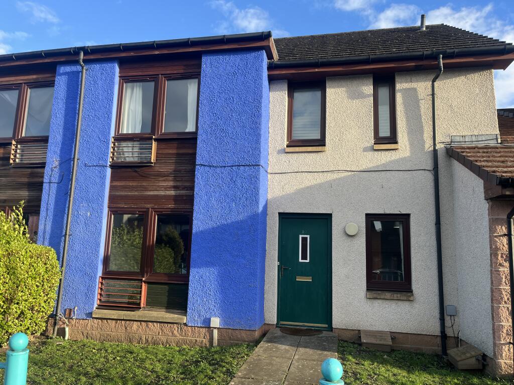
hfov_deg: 67.3
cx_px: 257
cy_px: 192
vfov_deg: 53.1
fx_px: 386
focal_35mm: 26
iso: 50
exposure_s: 1/782
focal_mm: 5.1
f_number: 1.6
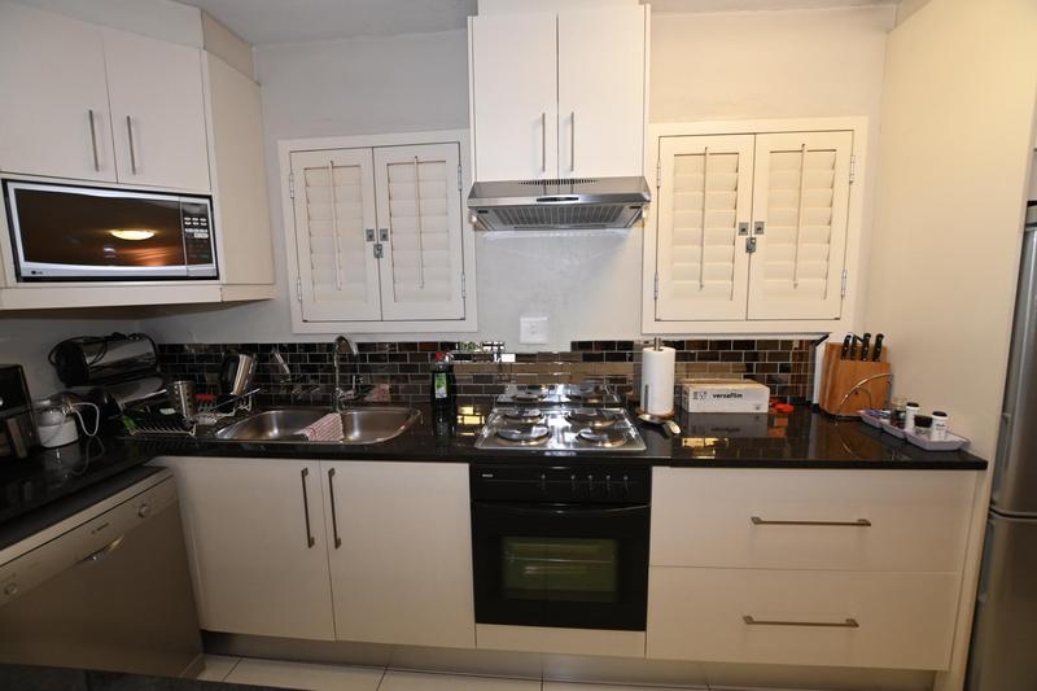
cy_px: 346
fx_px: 432
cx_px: 518
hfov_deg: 100.4
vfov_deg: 77.3
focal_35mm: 15
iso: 500
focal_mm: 10
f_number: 4
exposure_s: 1/60
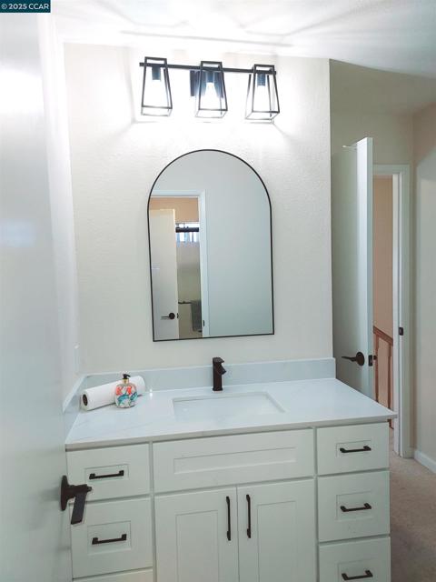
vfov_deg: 71.6
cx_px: 218
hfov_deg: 56.8
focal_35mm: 24
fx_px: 403
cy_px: 291
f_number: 1.8
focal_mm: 4.6
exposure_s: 1/60.2
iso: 80
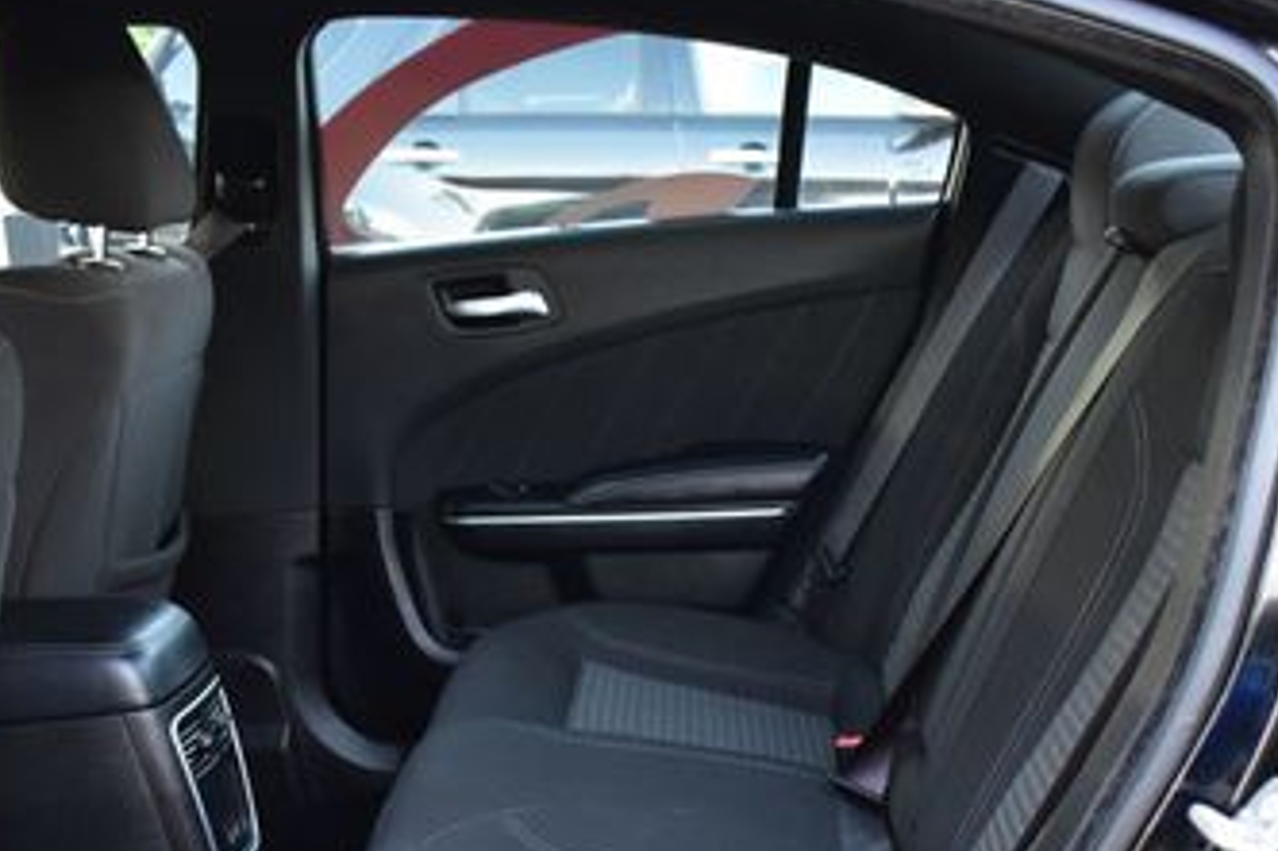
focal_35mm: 52
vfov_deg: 25.2
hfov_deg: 38.2
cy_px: 766
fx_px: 1845
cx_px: 643
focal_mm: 18
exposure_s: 1/5
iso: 1600
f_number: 3.5
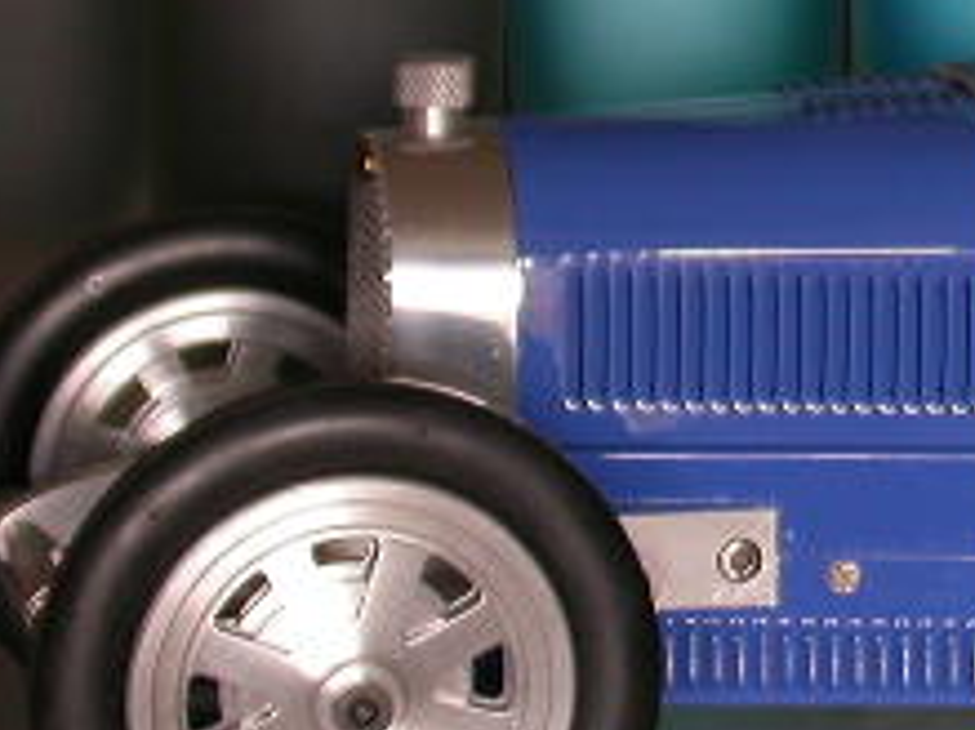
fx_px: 6334
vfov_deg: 6.6
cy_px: 98
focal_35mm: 225
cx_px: 1389
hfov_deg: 8.6
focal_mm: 16
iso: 100
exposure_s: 1/7.4
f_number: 3.4
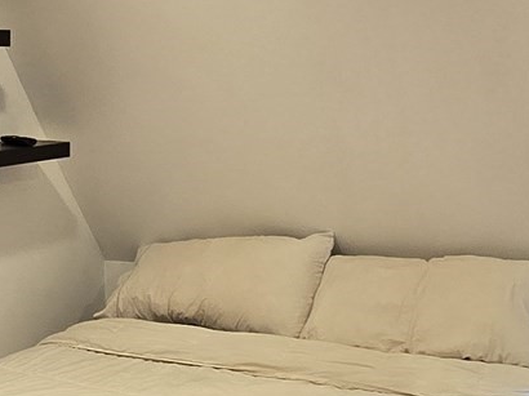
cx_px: 161
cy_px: 246
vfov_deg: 22.5
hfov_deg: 29.6
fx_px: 993
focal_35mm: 65
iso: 200
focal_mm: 2.2
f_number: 2.2
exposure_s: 1/60
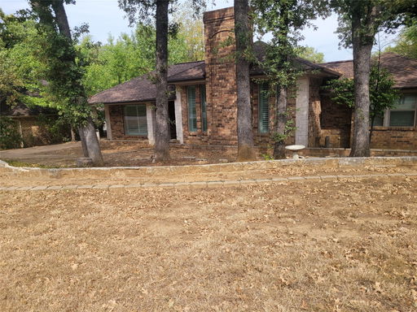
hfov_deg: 67.3
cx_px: 208
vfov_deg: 53.1
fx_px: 313
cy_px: 156
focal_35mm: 26
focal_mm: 5.4
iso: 40
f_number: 1.8
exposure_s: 1/1314
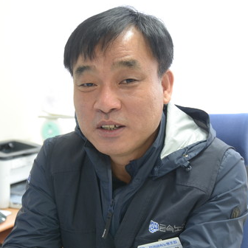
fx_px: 460
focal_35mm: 57
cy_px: 138
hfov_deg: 30.2
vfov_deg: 30.1
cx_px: 120
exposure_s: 1/40
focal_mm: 25
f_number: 3.2
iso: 400
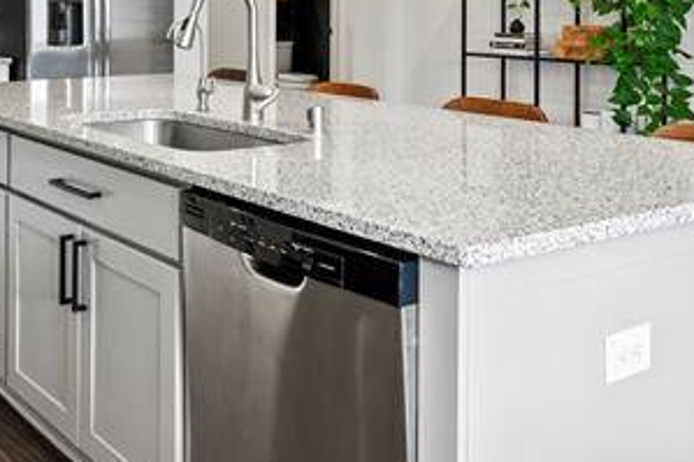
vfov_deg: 26.4
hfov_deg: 39.4
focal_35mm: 48
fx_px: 925
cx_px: 132
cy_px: -10
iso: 800
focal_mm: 14
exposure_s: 1/6
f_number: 8
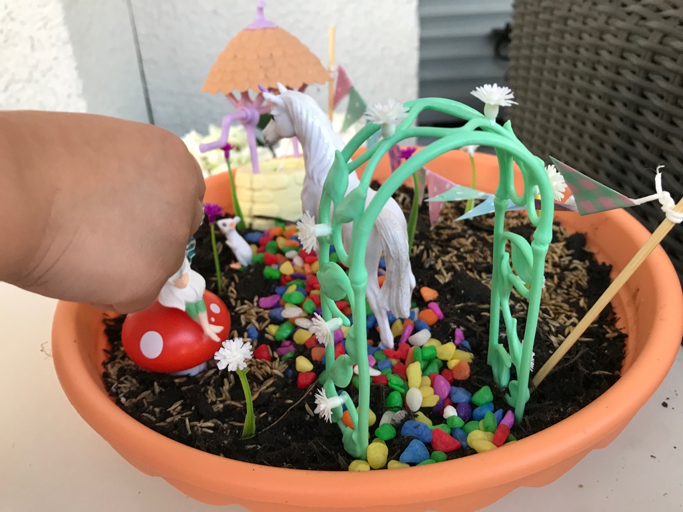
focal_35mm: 28
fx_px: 552
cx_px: 342
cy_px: 256
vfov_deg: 49.7
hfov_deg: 63.4
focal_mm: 3.99
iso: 32
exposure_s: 1/33
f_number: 1.8
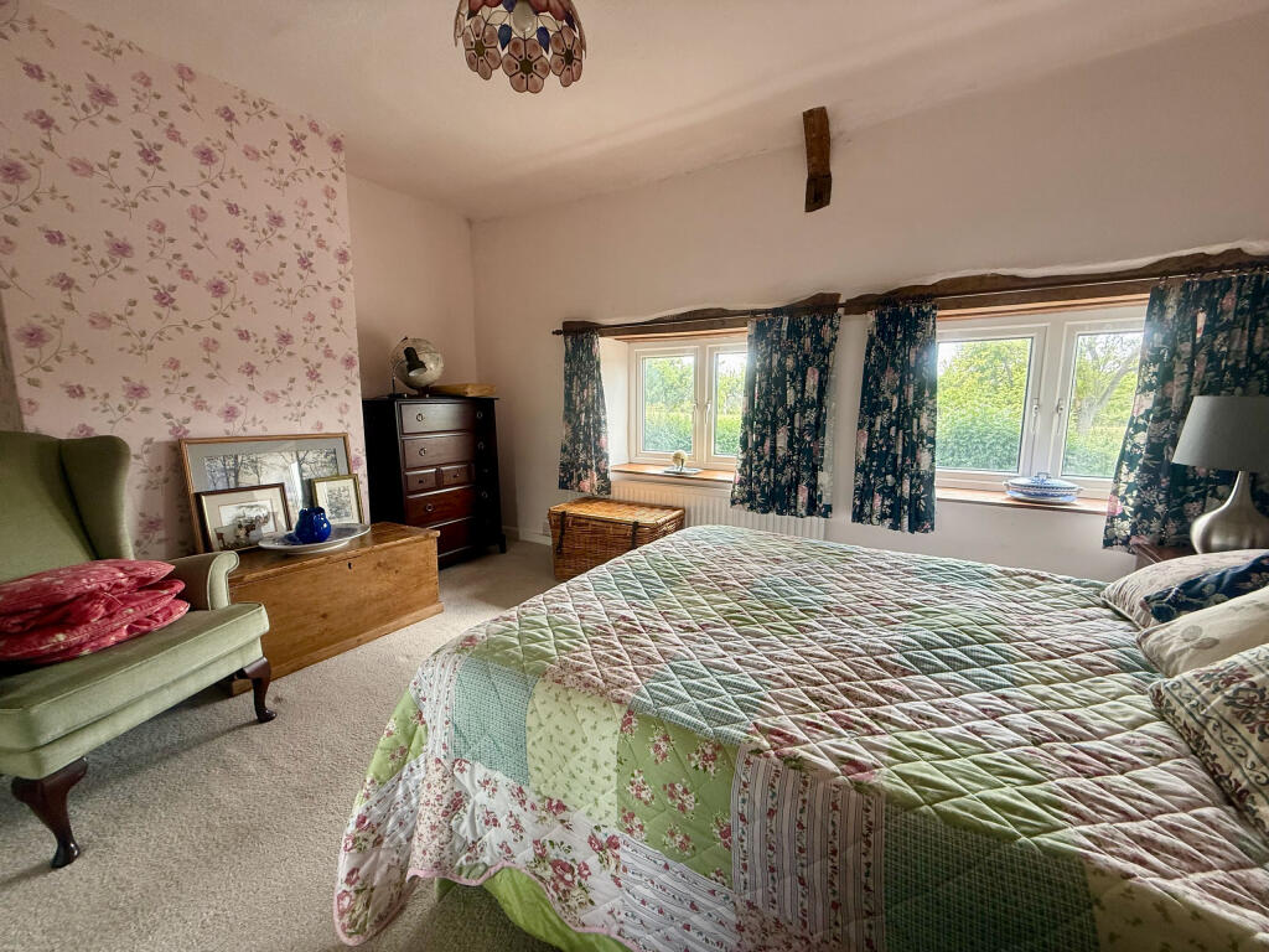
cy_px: 476
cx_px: 634
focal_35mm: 14
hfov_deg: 102.1
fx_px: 513
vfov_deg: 85.7
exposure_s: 1/99
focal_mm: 2.22
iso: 125
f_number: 2.2
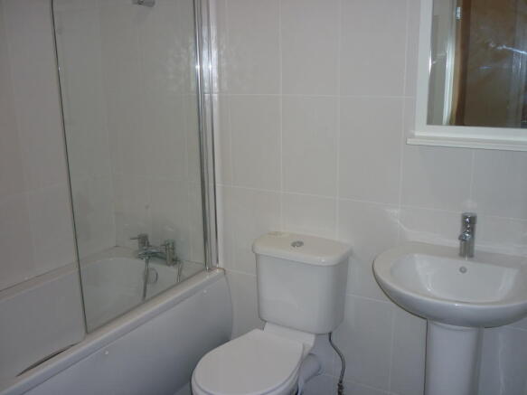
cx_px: 264
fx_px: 502
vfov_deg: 42.9
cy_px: 198
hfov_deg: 55.4
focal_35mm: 33
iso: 100
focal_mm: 5.5
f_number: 2.8
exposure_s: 1/30
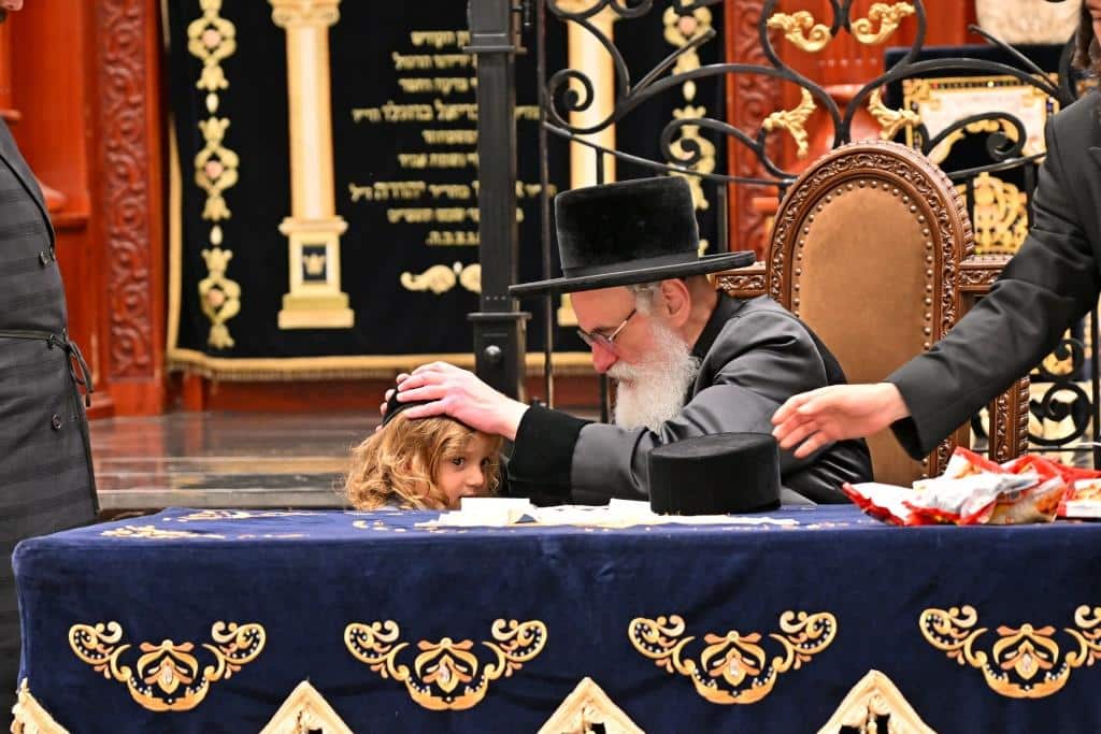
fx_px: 4710
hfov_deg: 13.3
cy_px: 367
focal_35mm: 154
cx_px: 550
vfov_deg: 8.9
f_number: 4
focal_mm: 103
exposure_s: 1/160
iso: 500
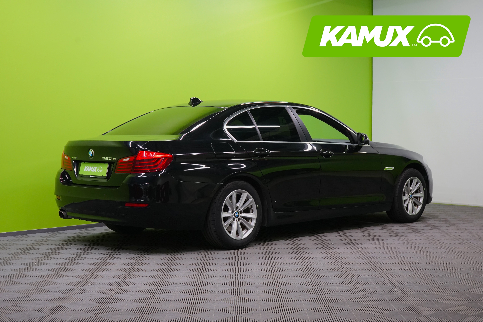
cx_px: 242
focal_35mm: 55
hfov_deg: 36.2
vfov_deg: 24.6
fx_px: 738
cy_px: 161
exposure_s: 1/50
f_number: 6.3
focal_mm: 55
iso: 1000
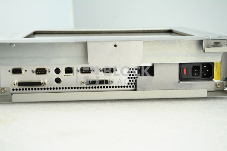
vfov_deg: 20.6
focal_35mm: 66
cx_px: 114
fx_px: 416
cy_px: 76
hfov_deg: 30.5
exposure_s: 1/125
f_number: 7.1
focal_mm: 66
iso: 800
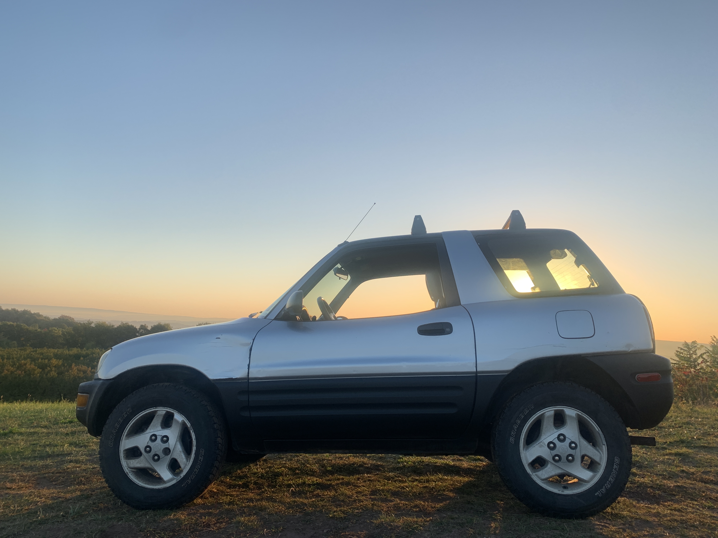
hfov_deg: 67.3
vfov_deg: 53.1
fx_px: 539
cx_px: 359
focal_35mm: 26
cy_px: 269
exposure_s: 1/412
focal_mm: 4.25
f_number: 1.8
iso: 25
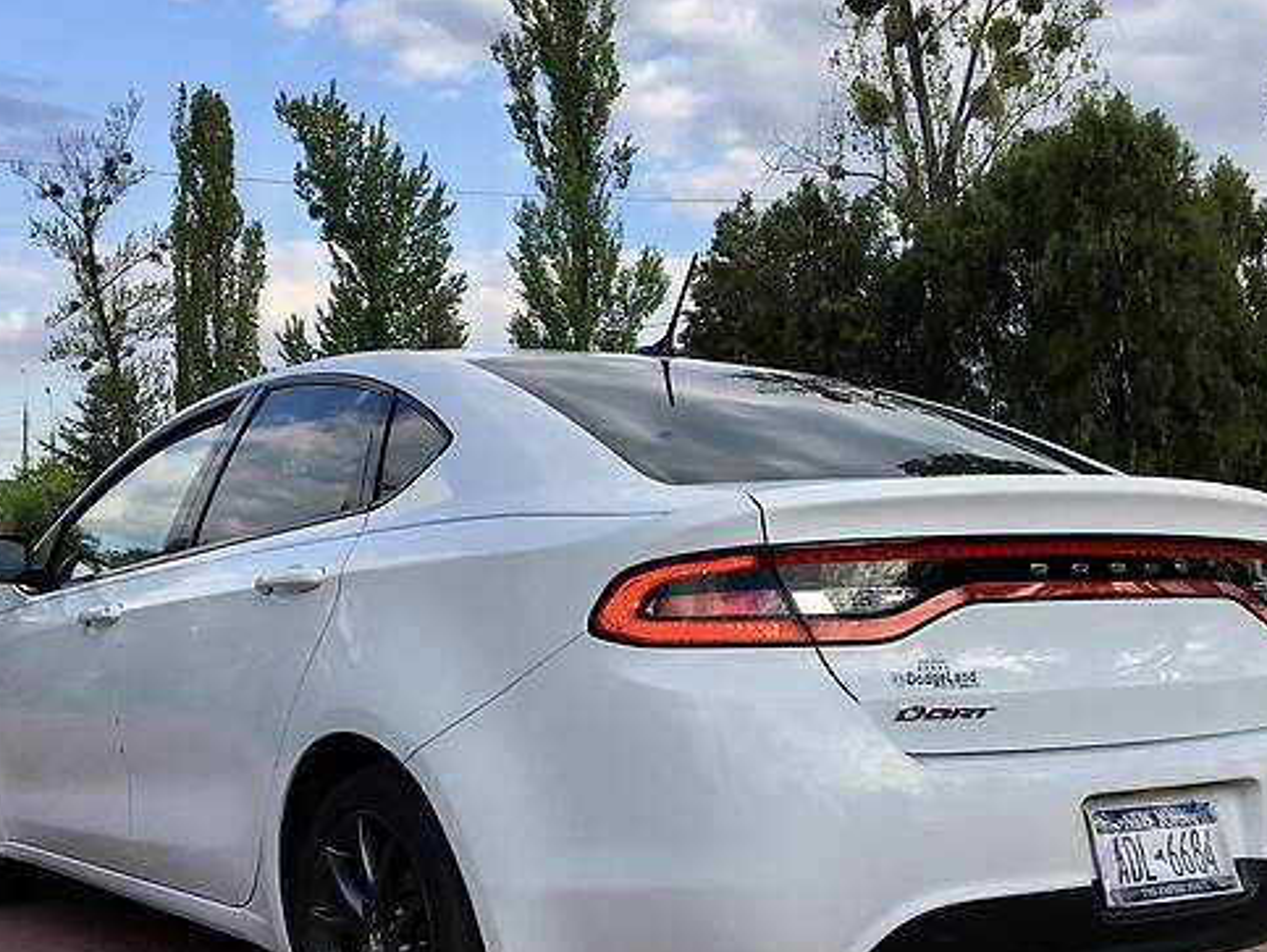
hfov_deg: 39.6
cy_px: 595
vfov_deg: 30.2
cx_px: 630
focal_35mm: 48
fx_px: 1758
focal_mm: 4.2
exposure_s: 1/561
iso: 25
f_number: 2.2
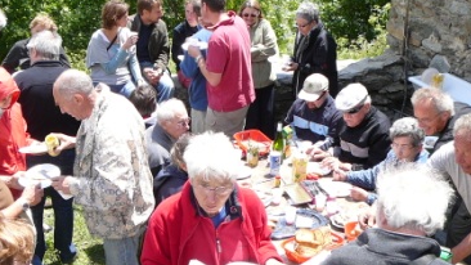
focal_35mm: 52
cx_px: 188
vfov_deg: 23.0
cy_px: 153
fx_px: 650
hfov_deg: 39.7
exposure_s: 1/320
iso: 80
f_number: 2.8
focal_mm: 5.2
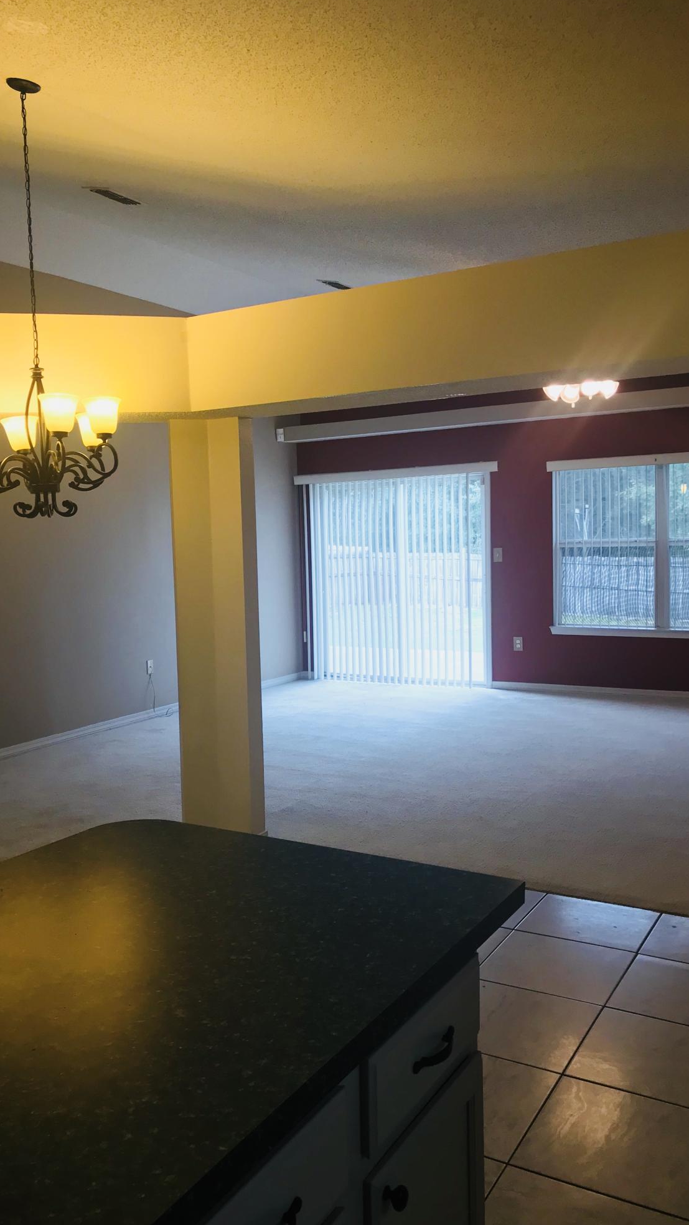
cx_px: 287
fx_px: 1007
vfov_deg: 62.6
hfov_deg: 37.7
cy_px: 613
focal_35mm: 31
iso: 25
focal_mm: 3.99
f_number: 1.8
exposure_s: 1/40
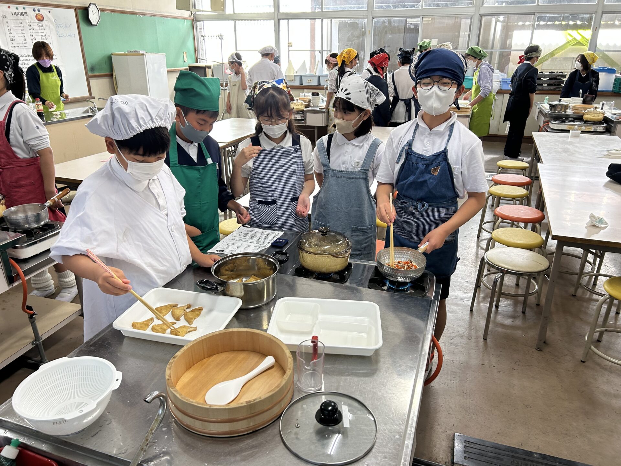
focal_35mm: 26
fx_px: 466
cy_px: 233
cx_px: 310
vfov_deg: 53.1
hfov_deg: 67.3
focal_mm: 5.7
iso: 80
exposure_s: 1/120
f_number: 1.5
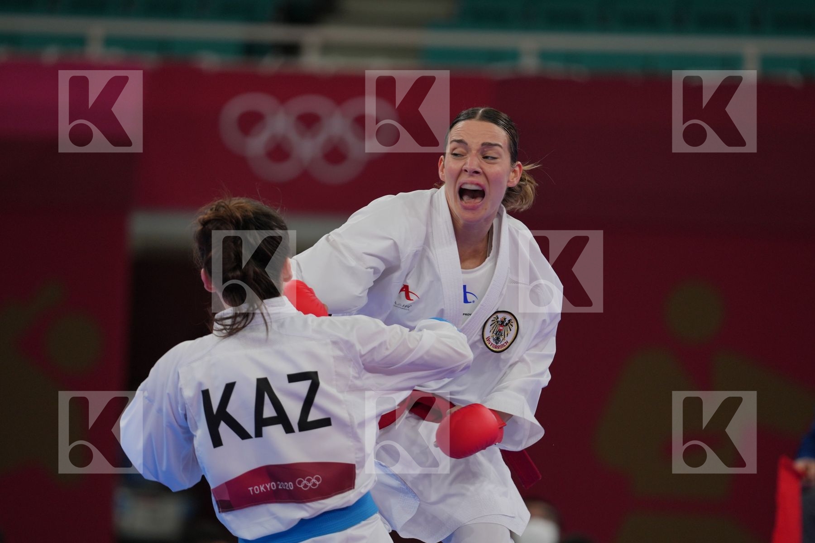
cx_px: 408
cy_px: 272
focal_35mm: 300
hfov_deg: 6.9
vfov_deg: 4.6
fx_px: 6791
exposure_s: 1/1000
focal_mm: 200
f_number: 2.8
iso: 400
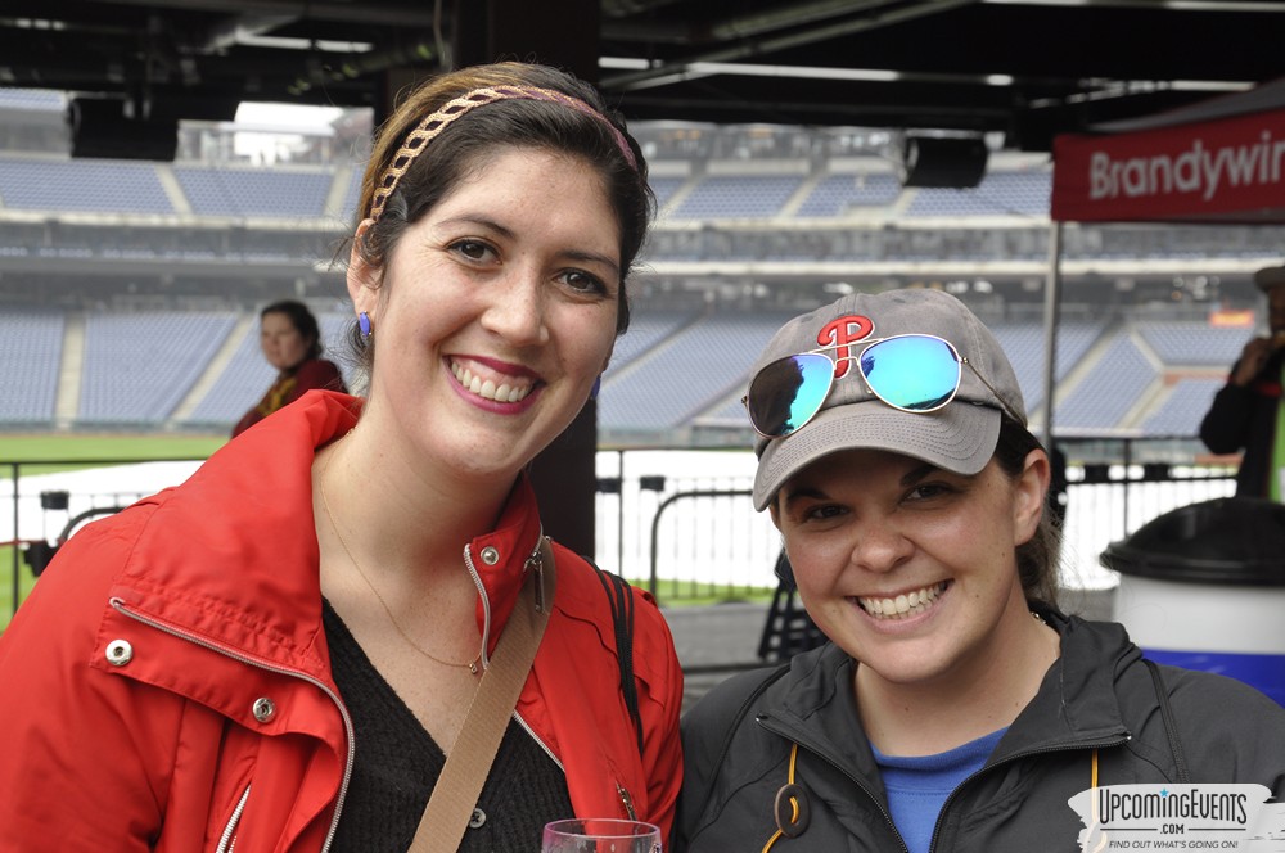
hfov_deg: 29.9
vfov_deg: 20.1
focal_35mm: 68
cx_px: 642
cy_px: 426
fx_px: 2406
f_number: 10
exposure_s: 1/100
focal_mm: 45
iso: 400
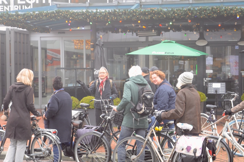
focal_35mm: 90
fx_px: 609
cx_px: 125
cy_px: 82
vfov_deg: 15.1
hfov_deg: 22.7
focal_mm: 58
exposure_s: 1/125
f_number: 5
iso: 720
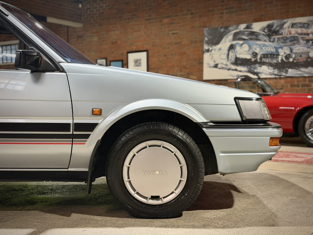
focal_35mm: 48
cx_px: 156
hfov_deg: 39.7
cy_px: 118
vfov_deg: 30.3
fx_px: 434
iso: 200
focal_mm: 6.76
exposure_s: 1/33
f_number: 1.78
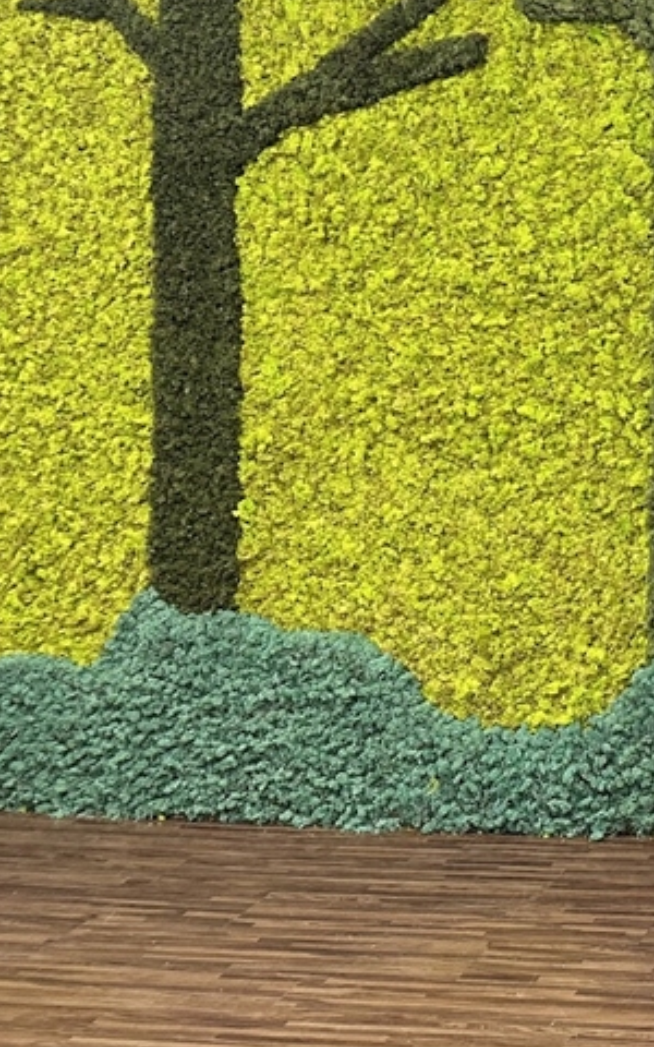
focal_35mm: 53
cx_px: 1051
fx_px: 1511
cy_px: 275
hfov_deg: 20.1
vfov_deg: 37.3
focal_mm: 6.86
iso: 125
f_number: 1.78
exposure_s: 1/60
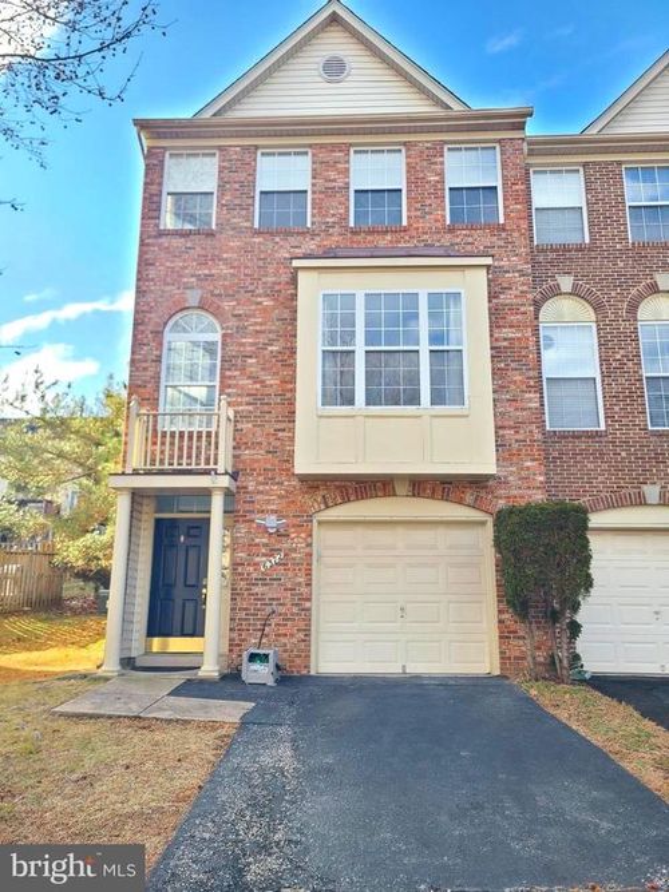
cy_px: 446
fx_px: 670
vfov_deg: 67.3
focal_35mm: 26
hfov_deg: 53.0
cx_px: 334
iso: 40
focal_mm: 5.4
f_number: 1.8
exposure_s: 1/267
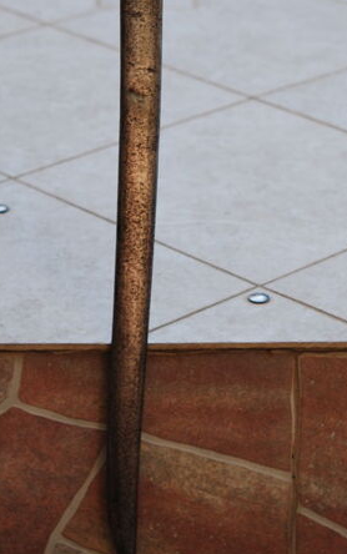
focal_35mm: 148
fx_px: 2236
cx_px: 196
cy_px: 155
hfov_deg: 8.9
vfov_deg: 14.1
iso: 200
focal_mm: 60
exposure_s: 1/320
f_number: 4.5
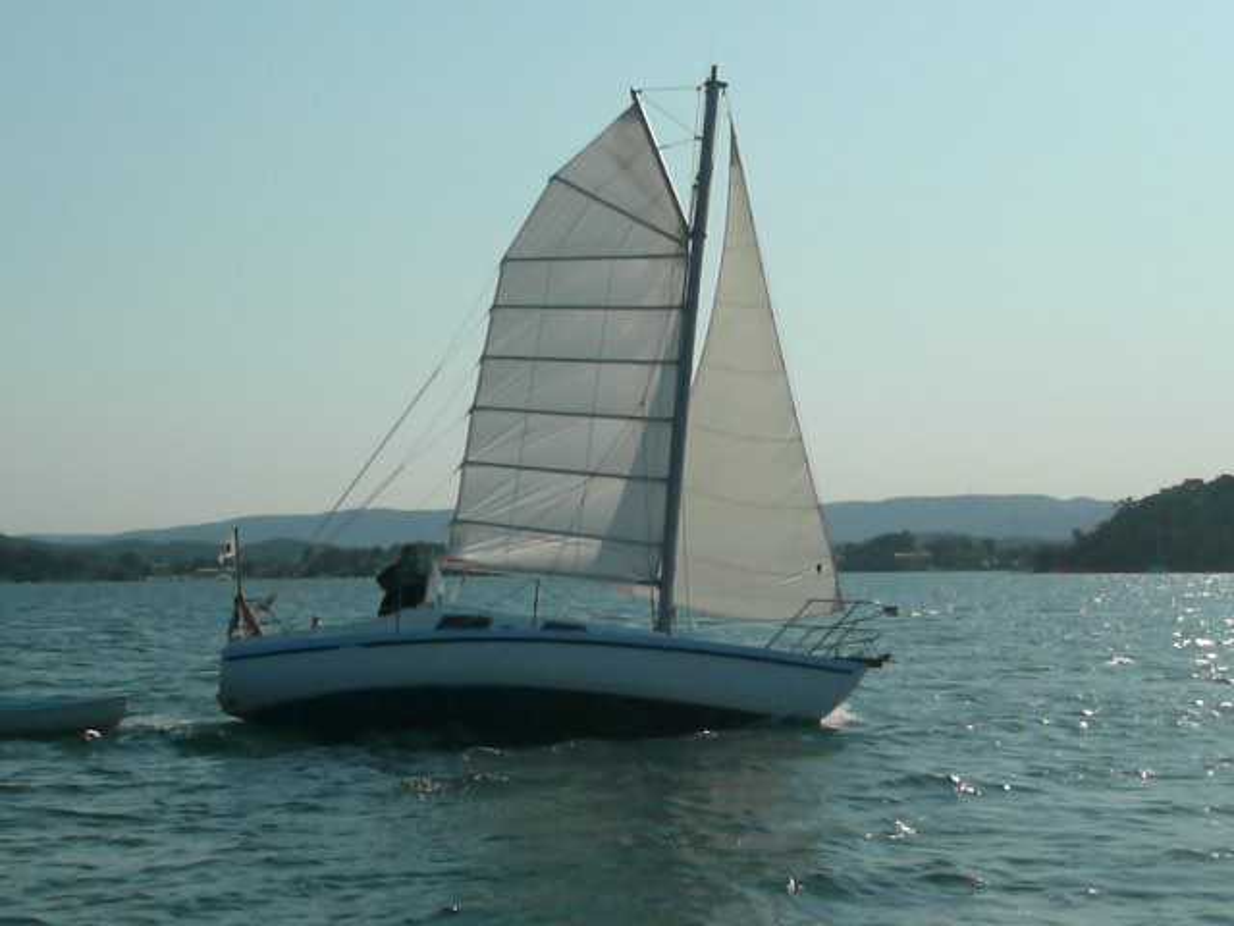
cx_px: 617
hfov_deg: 29.0
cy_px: 463
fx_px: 2388
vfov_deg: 21.9
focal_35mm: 67
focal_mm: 11
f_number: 11
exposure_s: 1/2000
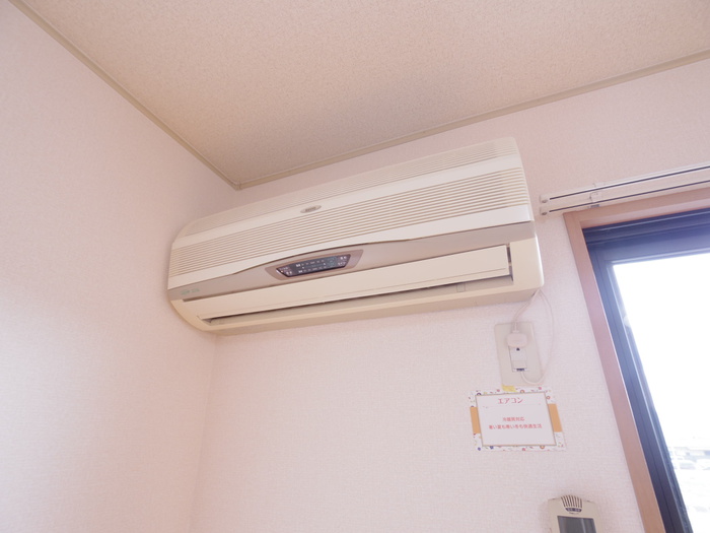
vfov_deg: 74.7
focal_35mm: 17
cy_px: 266
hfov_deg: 91.0
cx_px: 355
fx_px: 349
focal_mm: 3.8
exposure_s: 1/13
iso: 200
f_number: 3.7
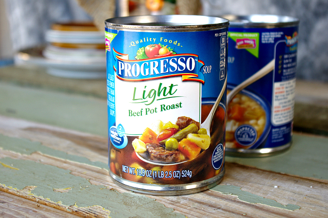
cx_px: 164
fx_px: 546
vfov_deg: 22.6
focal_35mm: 60
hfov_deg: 33.4
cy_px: 109
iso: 200
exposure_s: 1/15
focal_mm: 40
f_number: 4.5
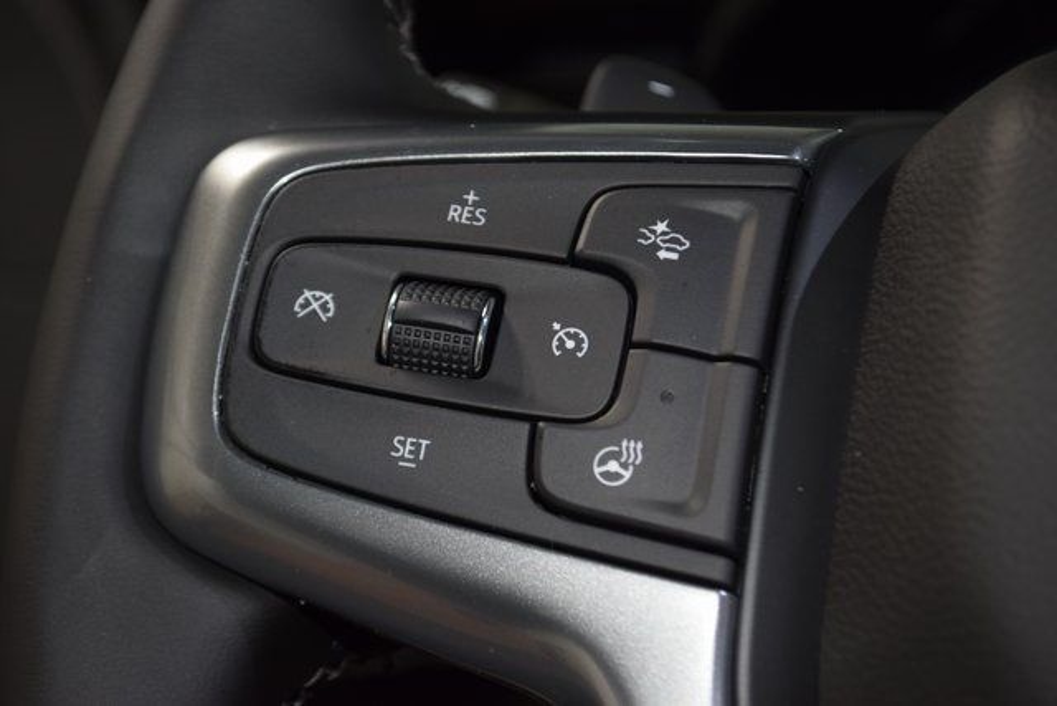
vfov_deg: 18.9
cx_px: 528
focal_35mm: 72
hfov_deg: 28.1
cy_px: 353
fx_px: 2114
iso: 640
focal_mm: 48
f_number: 5.3
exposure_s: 1/30
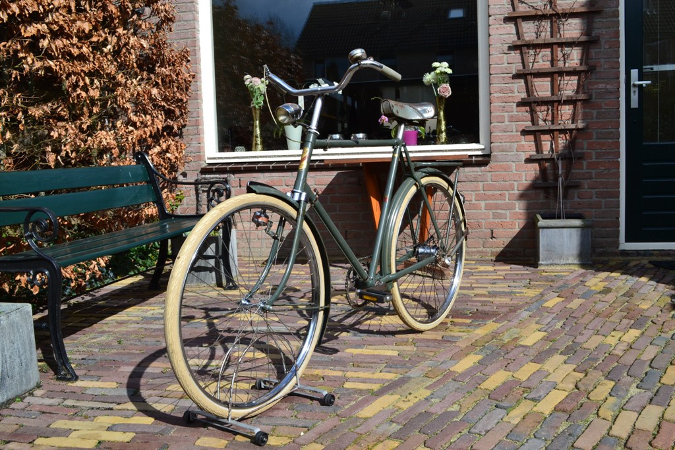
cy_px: 225
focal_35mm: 33
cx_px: 338
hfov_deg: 57.2
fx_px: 619
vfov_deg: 40.0
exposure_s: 1/400
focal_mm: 22
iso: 400
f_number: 11
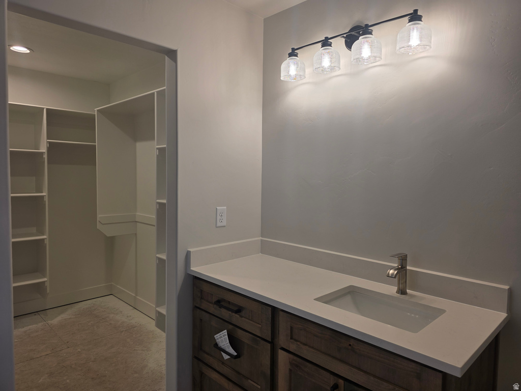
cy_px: 196
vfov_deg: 58.9
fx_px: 346
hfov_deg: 73.9
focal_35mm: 23
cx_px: 260
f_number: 1.7
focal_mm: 6.3
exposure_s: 1/120
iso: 25
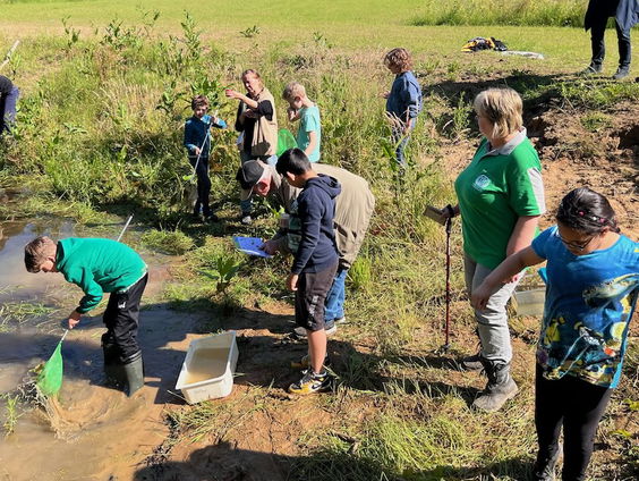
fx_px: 480
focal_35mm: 26
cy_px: 240
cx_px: 320
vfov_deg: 53.1
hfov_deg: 67.3
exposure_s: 1/1838
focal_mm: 5.7
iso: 50
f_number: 1.5
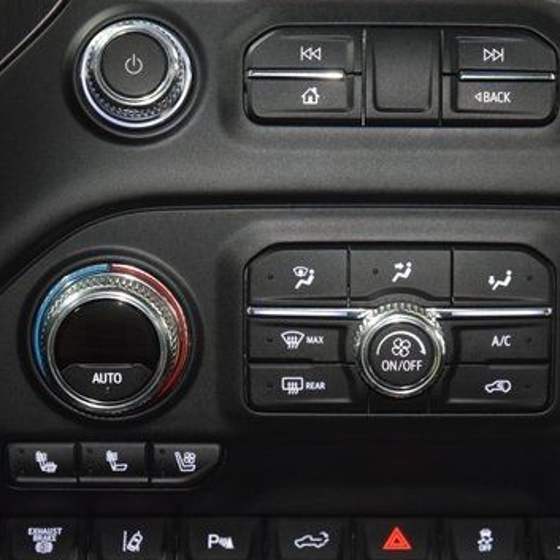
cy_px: 329
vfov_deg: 10.8
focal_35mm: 162
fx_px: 2965
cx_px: 403
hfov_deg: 10.8
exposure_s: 1/25
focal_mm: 70
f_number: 4.5
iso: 2000
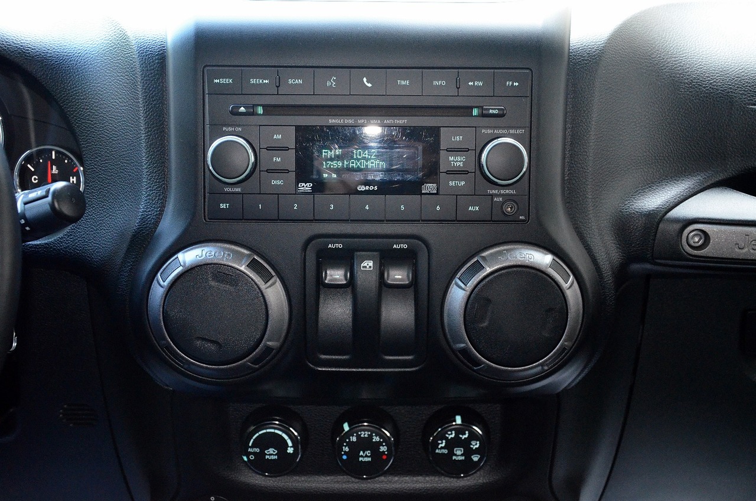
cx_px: 378
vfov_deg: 28.0
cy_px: 250
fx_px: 1006
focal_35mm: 48
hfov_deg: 41.2
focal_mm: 32
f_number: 4.2
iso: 3200
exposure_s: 1/60
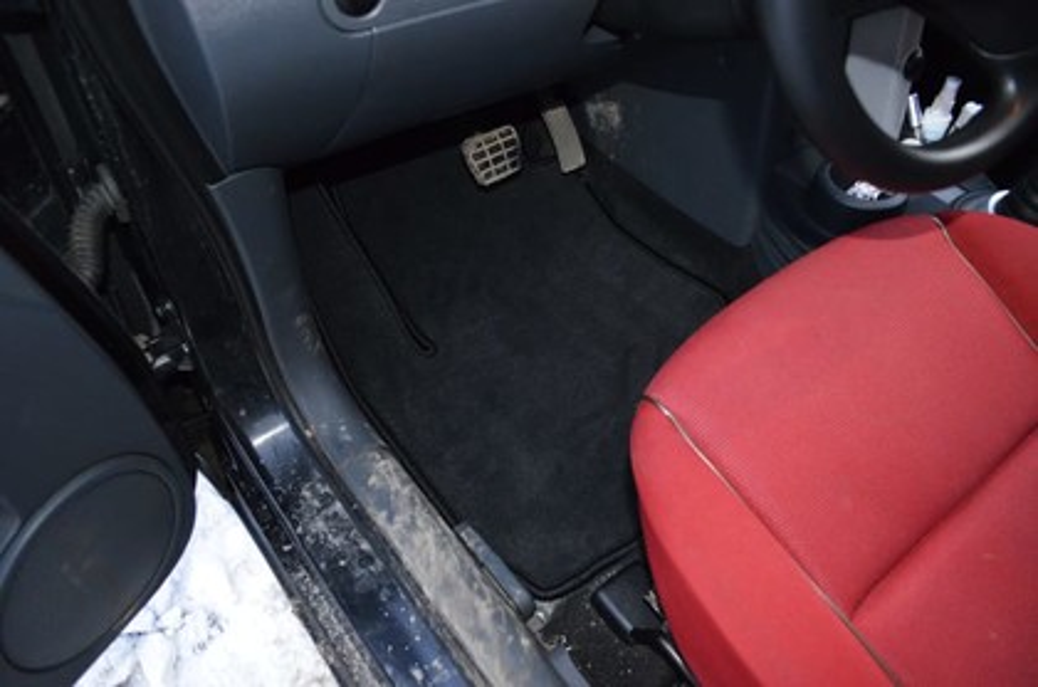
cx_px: 519
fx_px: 777
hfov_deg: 67.5
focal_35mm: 27
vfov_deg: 47.7
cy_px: 344
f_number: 3.5
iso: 3200
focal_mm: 18
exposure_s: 1/60
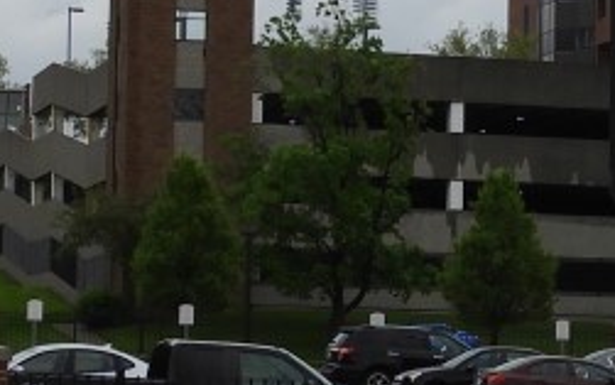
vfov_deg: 6.2
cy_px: 105
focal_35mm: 213
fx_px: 3571
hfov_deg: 9.7
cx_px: 740
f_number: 3.8
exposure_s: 1/640
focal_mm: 6.3
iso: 100
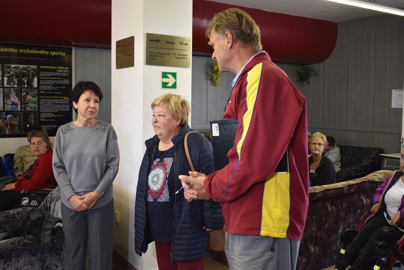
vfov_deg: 35.5
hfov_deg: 51.3
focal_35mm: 38
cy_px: 135
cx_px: 202
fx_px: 421
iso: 560
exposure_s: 1/40
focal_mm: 25
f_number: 4
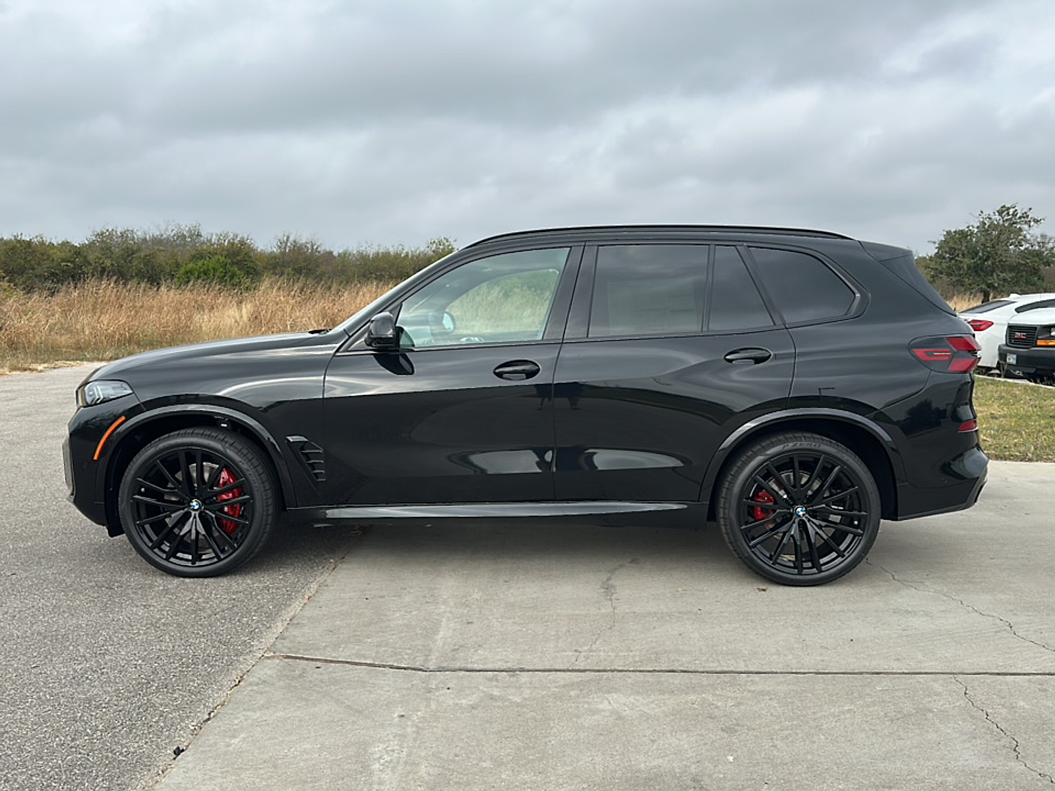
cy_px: 396
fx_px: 762
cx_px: 528
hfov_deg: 69.4
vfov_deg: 54.9
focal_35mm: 25
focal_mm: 6.86
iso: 80
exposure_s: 1/2817
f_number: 1.78
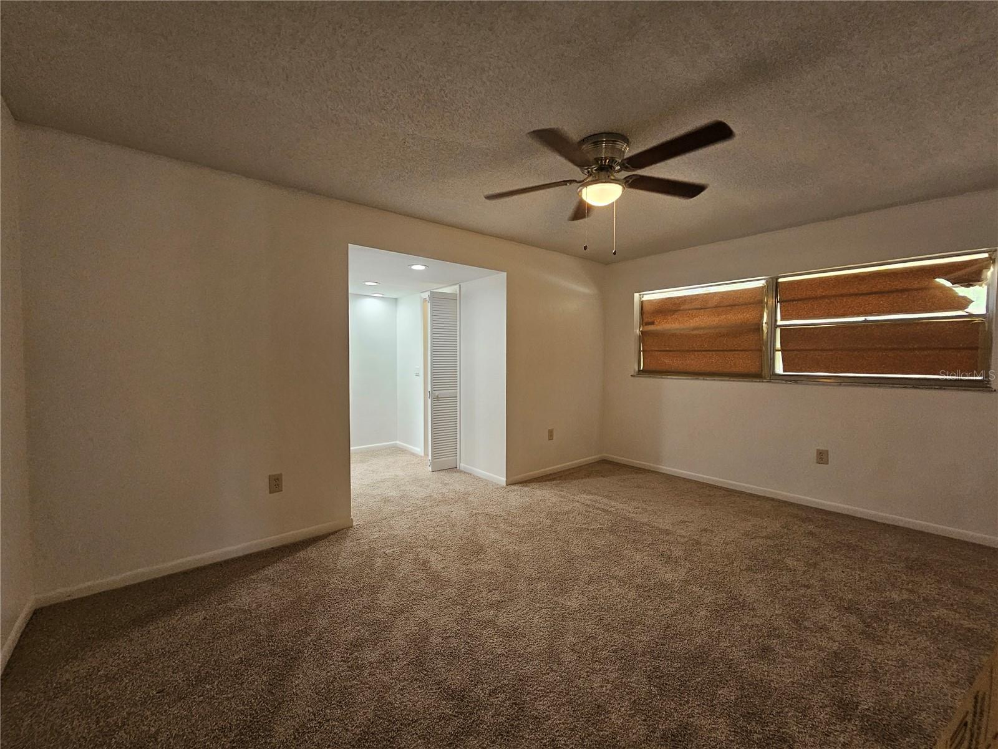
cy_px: 374
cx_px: 499
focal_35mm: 13
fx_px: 375
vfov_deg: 89.9
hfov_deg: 106.2
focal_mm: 2.2
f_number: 2.2
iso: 250
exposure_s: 1/77
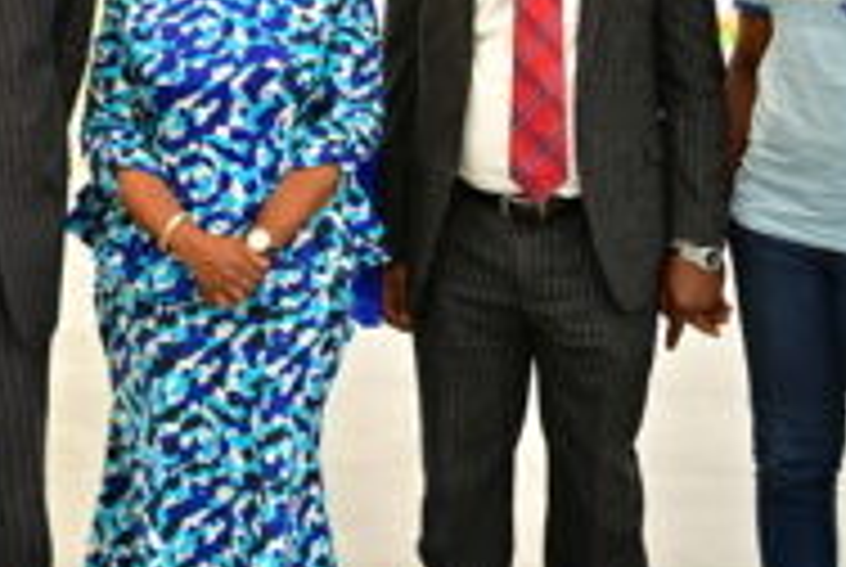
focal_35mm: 78
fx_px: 1836
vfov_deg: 17.1
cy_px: -32
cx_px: 112
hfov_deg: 25.3
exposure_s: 1/320
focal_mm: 35
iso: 1600
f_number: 2.8
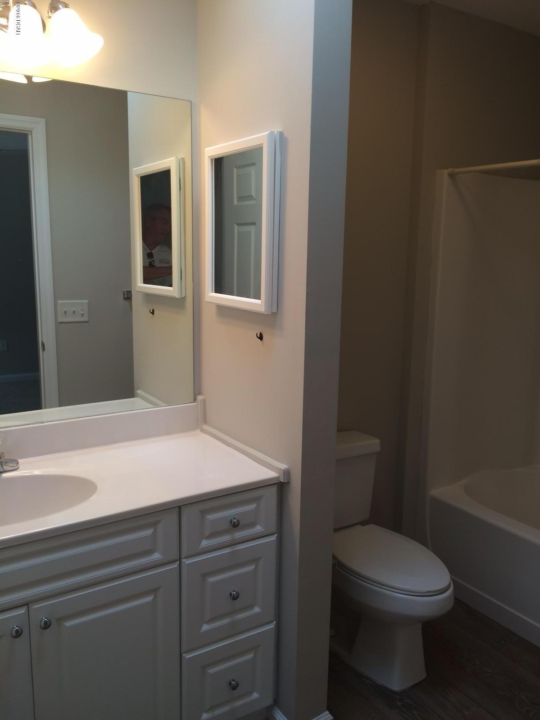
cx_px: 270
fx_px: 603
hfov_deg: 48.2
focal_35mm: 29
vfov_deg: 61.7
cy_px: 360
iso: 40
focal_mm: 4.15
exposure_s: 1/30
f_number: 2.2
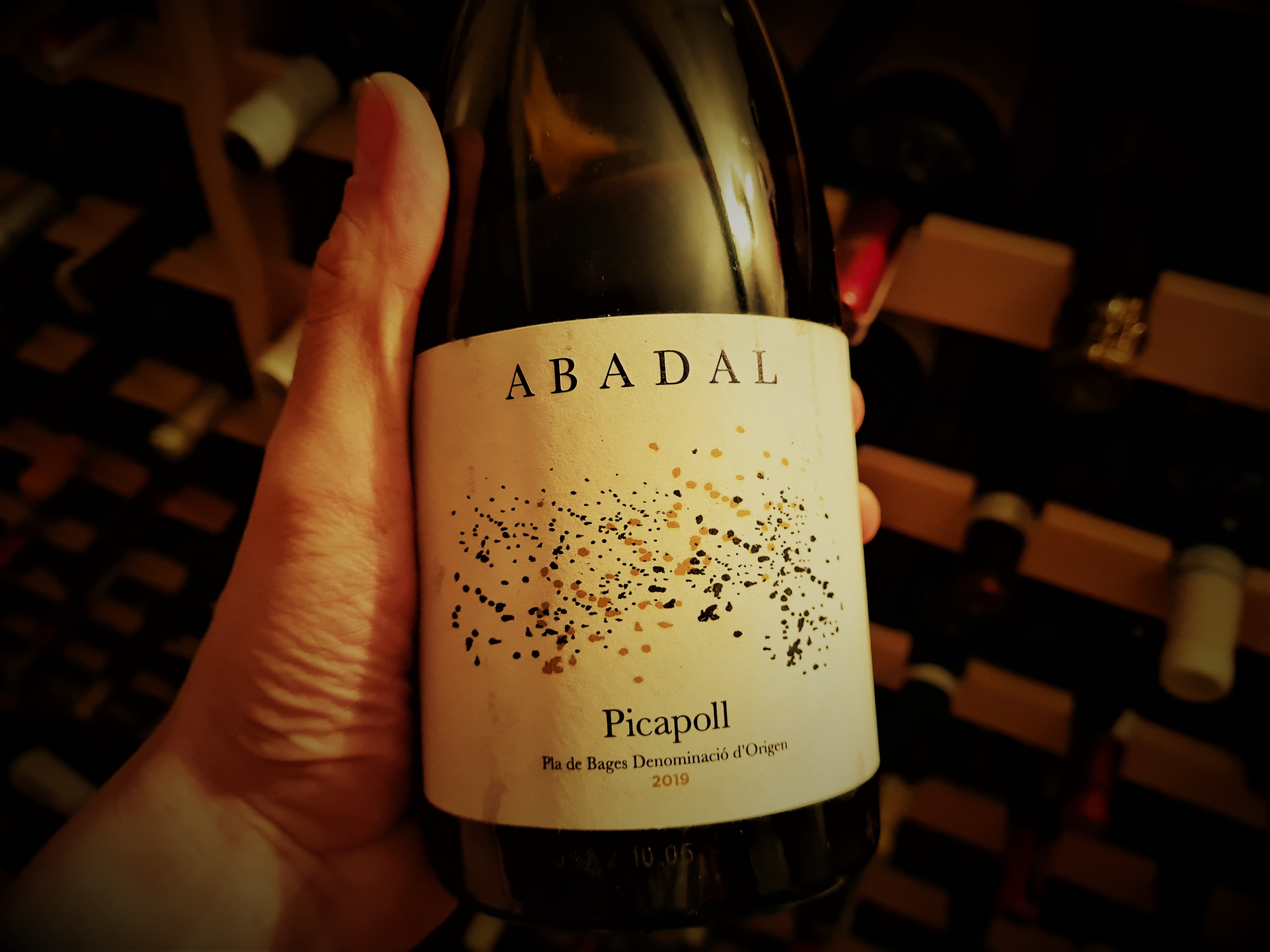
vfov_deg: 53.1
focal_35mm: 26
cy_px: 476
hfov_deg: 67.3
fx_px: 954
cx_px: 635
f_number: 1.8
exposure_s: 1/50
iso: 500
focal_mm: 5.4
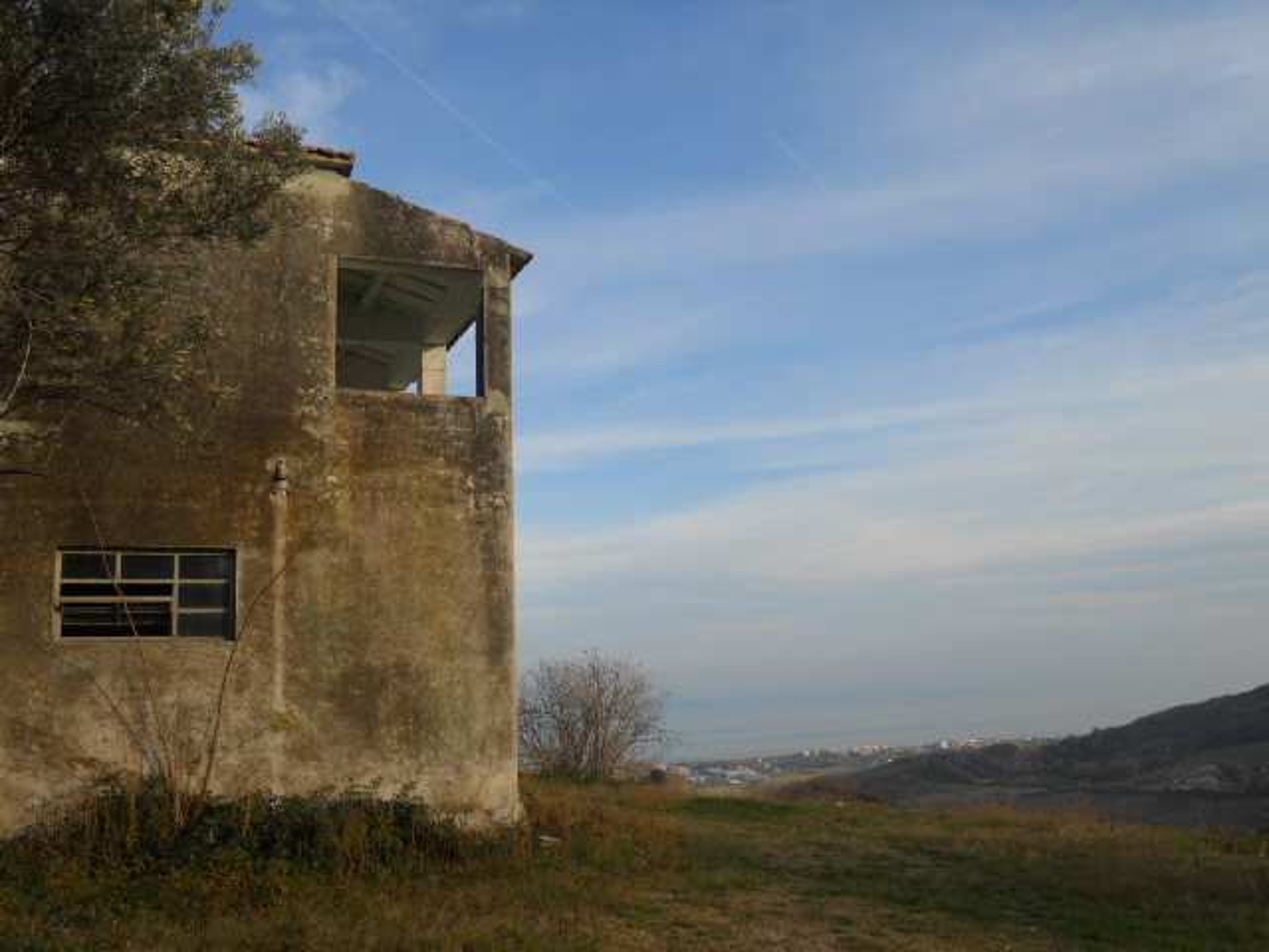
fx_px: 1173
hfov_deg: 56.8
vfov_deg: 44.2
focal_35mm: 32
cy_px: 476
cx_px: 634
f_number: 5.6
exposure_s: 1/320
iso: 80
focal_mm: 5.7
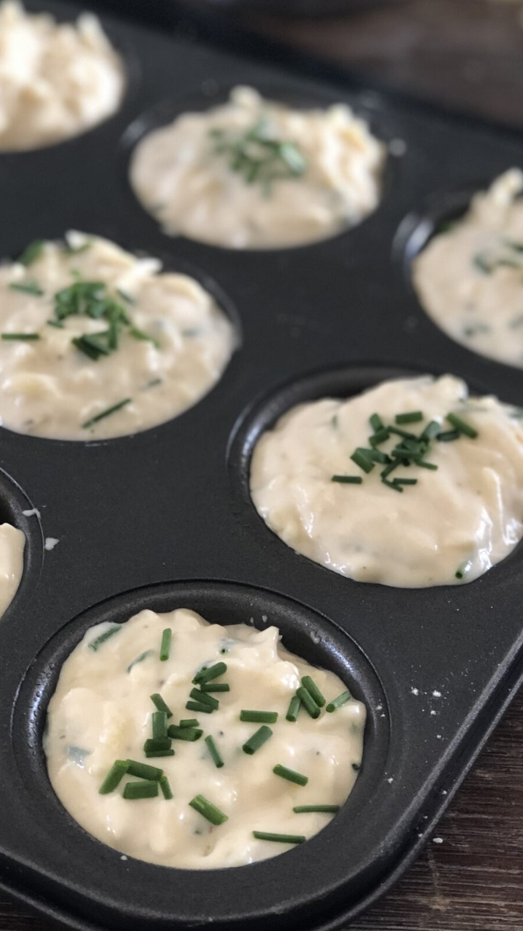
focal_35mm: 80
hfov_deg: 15.1
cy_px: 350
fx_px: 1973
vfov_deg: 26.4
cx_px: 293
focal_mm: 6.6
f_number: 2.8
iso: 160
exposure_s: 1/30
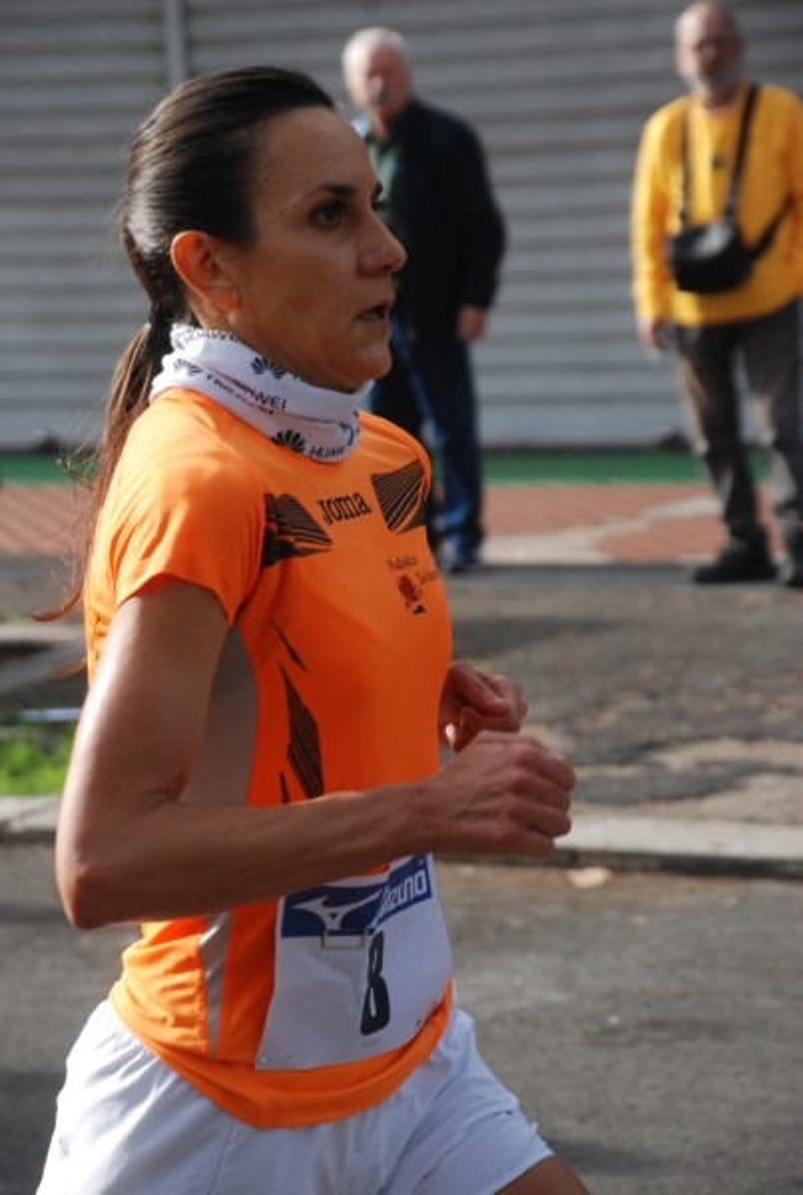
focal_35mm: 150
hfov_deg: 9.2
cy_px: 598
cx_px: 402
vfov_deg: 13.7
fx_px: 4993
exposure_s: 1/1000
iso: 1000
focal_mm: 100
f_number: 5.6
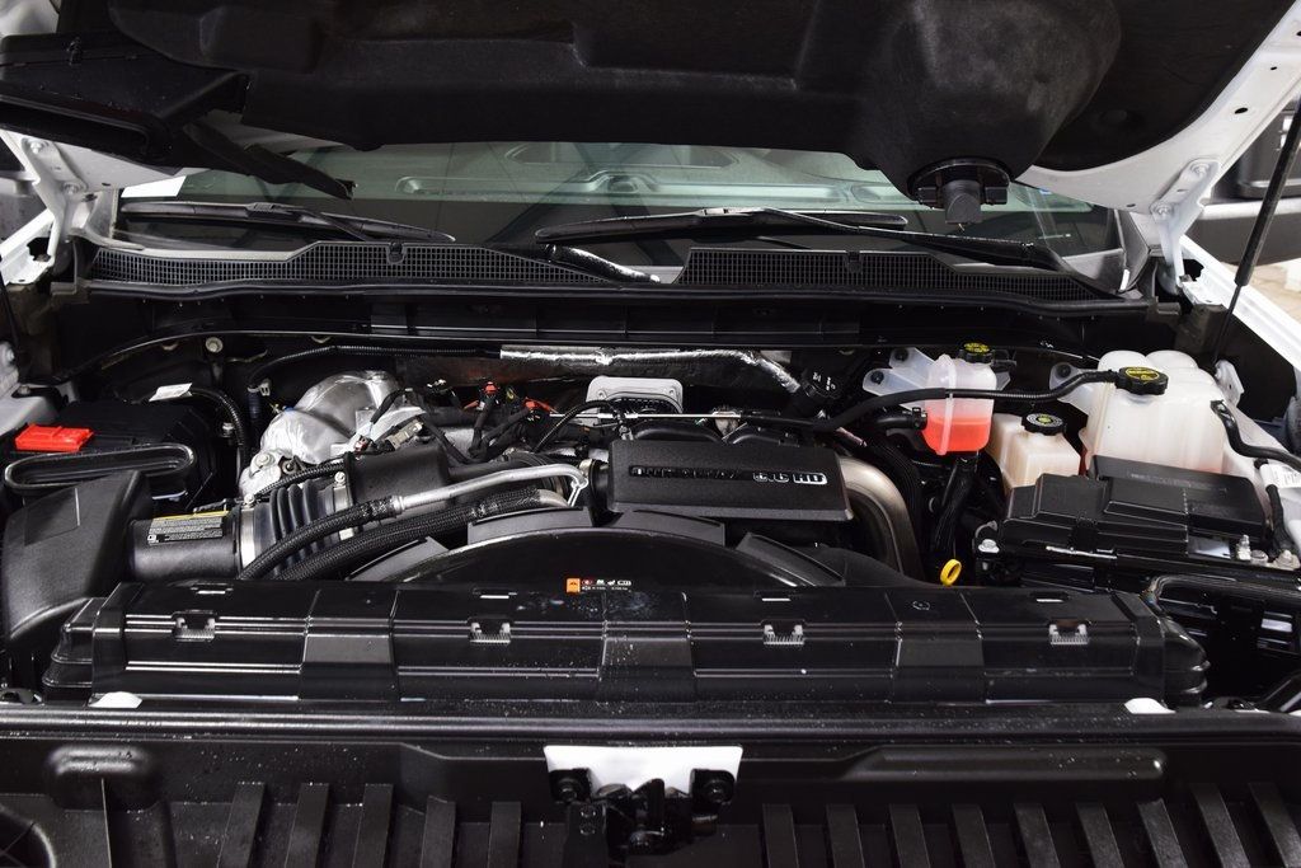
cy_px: 434
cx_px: 650
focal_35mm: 36
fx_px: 1301
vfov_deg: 36.9
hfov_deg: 53.1
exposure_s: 1/15
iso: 1100
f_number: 6.3
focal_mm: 24
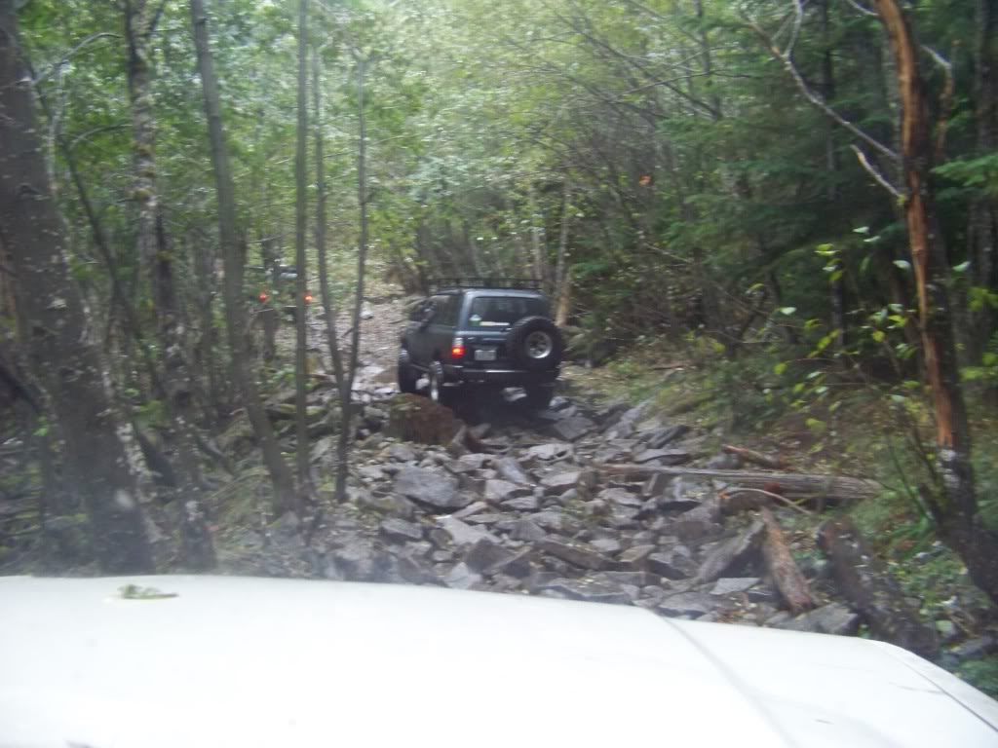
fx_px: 1038
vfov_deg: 39.7
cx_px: 499
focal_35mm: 36
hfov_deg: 51.4
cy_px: 374
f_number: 2.8
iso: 247
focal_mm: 5.9
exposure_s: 1/30
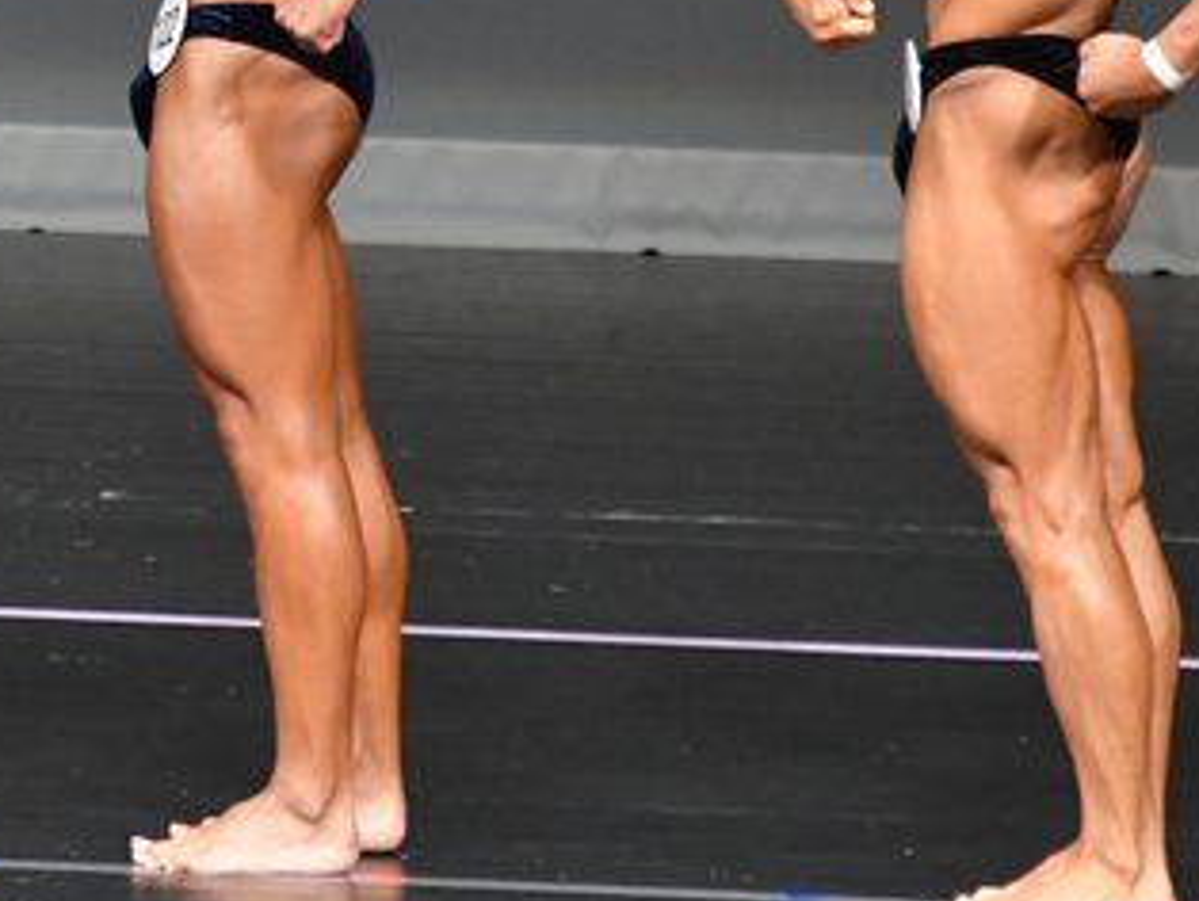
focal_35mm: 747
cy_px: 11
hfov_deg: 2.6
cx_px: -227
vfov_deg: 2.0
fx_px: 25894
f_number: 5.6
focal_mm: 210
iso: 5000
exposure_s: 1/400
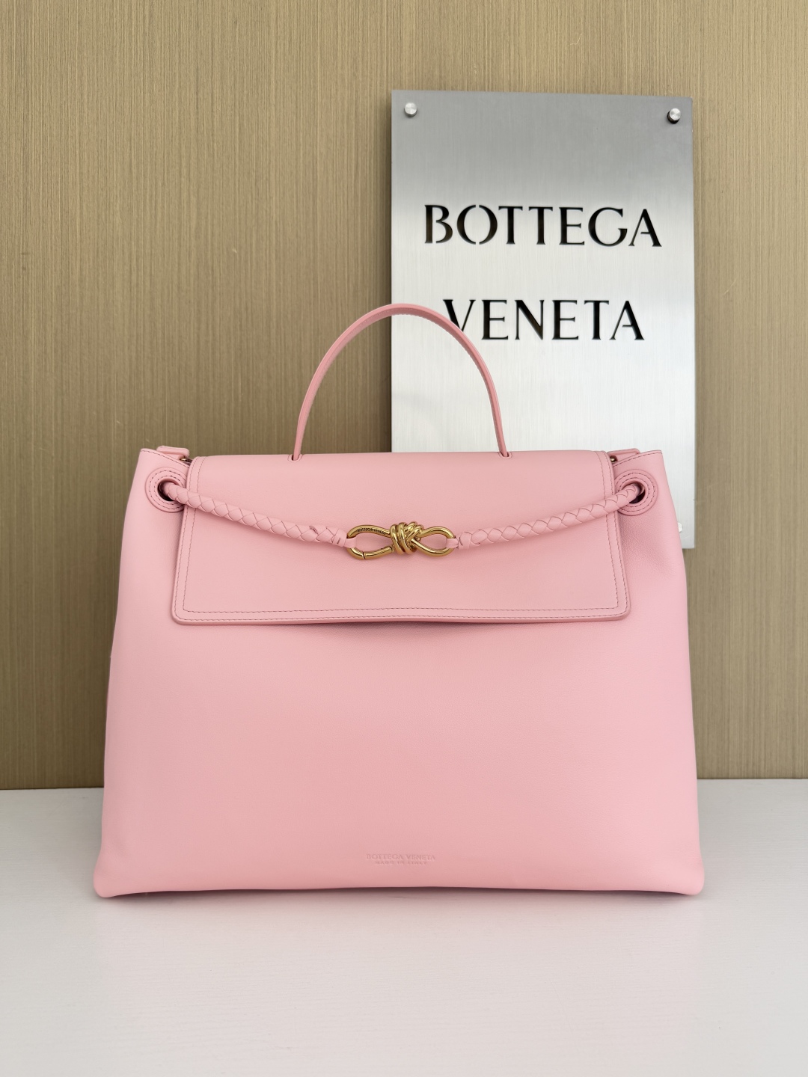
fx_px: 747
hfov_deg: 56.8
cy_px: 538
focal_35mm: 24
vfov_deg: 71.6
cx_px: 404
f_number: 1.78
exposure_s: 1/121
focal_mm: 6.76
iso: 64
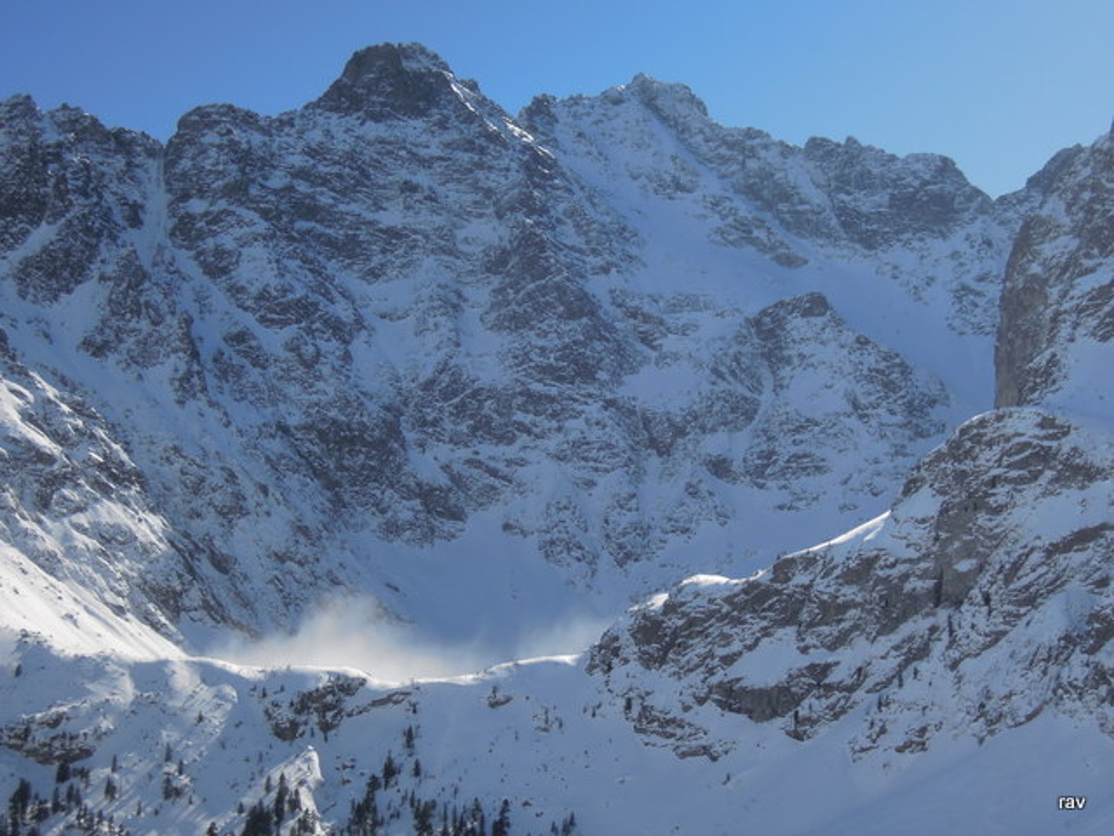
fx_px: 1995
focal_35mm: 62
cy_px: 418
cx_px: 557
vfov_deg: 23.7
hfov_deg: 31.2
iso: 160
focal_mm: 11.1
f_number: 4.2
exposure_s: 1/1600
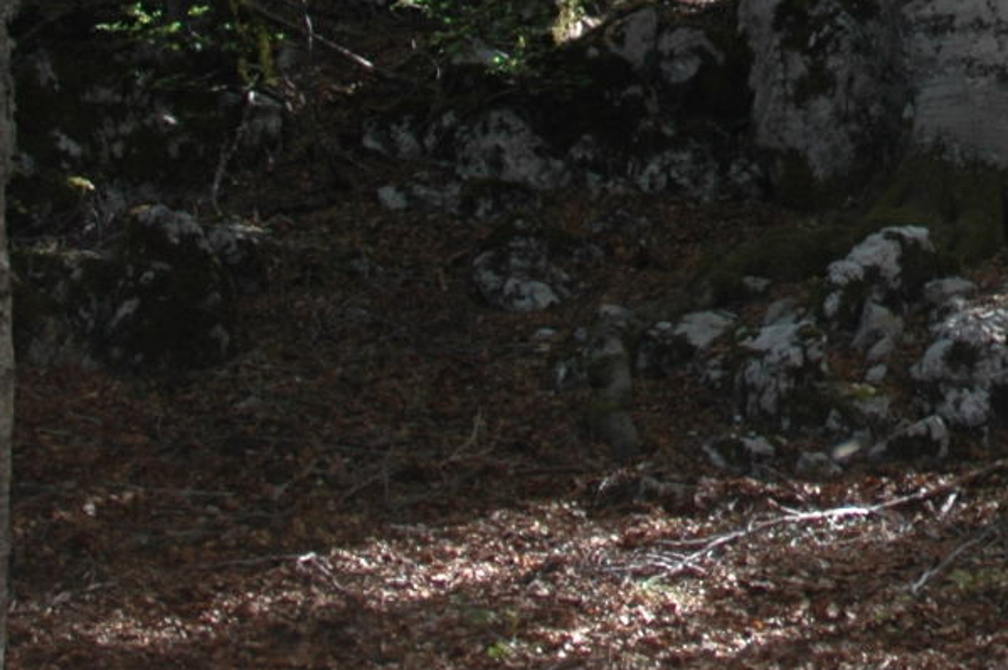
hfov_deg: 18.9
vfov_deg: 12.9
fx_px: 2825
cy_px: -271
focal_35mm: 101
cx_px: 1279
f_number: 3.5
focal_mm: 18
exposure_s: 1/125
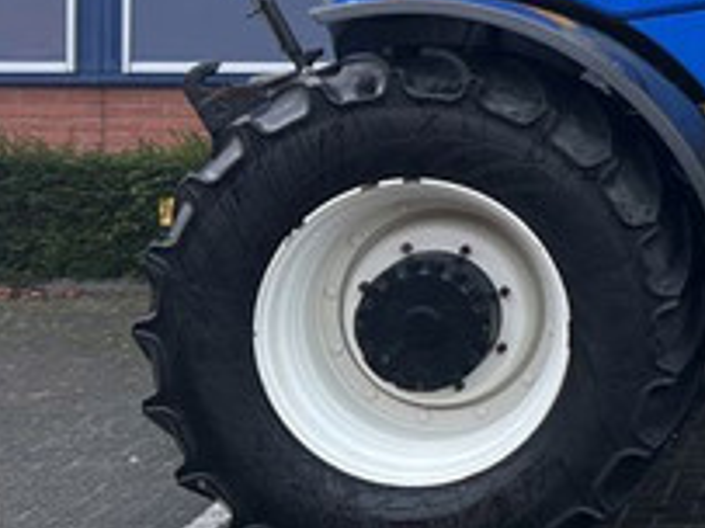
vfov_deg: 17.5
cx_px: 1018
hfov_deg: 20.8
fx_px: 1669
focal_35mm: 82
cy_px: -24
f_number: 1.5
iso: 100
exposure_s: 1/50
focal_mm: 5.7
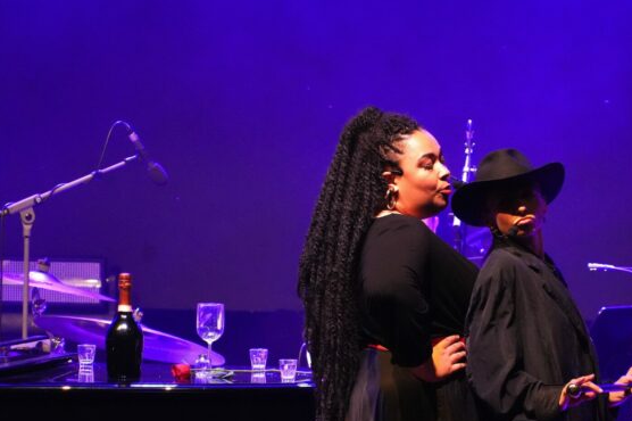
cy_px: 254
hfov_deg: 3.3
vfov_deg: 2.2
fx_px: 10913
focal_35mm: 622
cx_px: 435
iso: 6400
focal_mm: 300
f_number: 6.3
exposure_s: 1/125
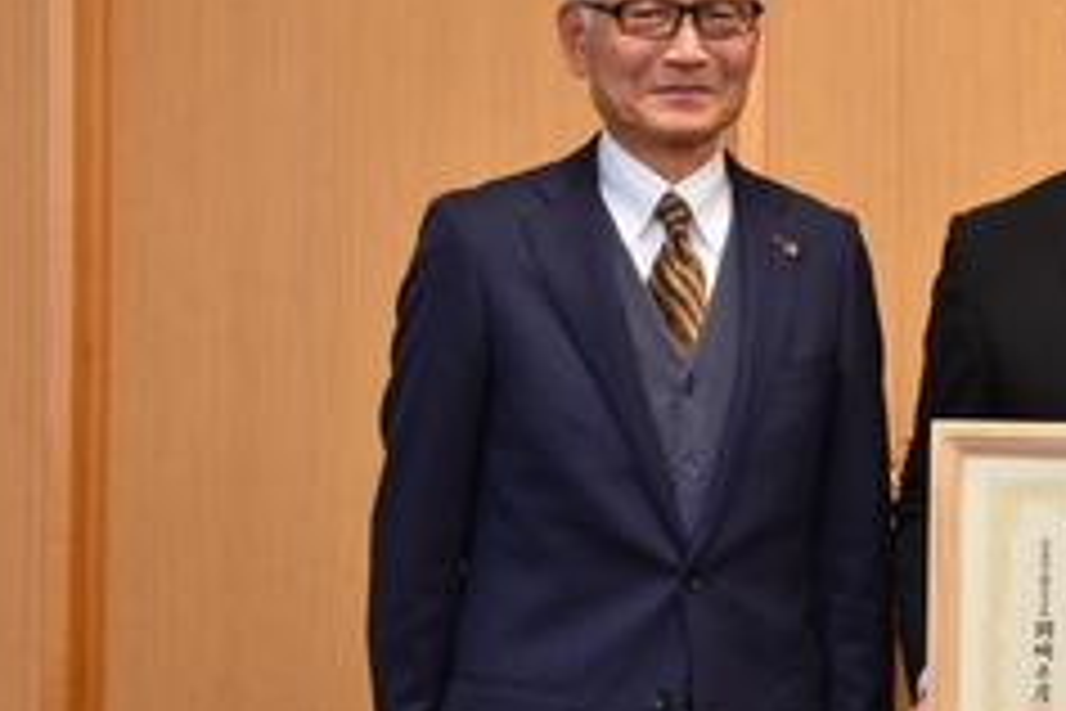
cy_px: 306
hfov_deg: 23.3
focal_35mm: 85
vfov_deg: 16.1
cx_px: 945
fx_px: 2517
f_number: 4
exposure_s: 1/60
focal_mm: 28
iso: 450
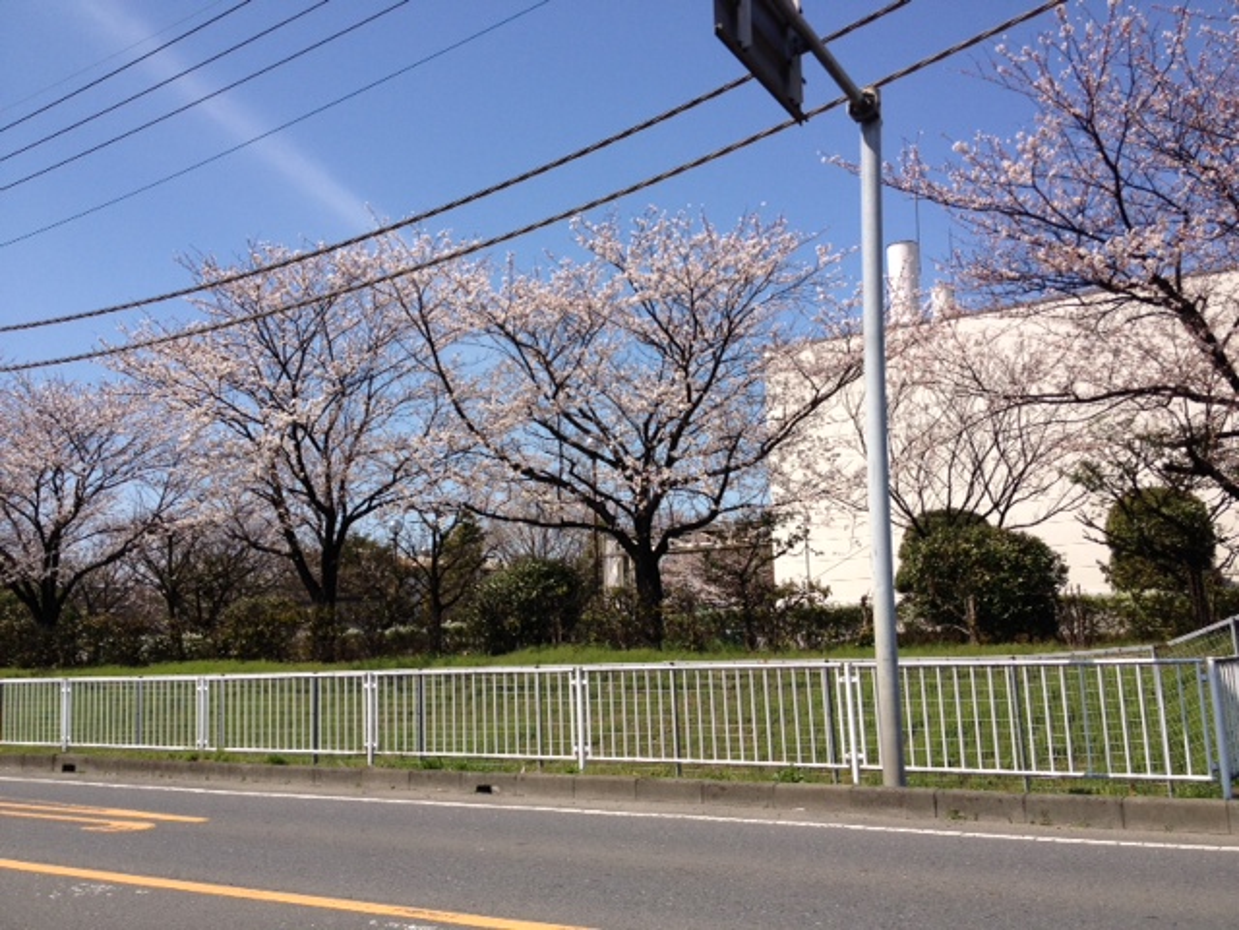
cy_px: 465
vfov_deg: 40.7
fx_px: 1253
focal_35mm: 35
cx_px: 620
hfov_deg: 52.6
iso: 64
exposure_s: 1/1672
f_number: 2.4
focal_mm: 4.28
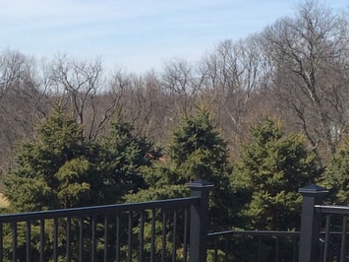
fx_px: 1099
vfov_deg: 13.1
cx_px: -9
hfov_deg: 17.6
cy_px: 340
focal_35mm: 109
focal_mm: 4.15
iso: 32
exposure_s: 1/2564
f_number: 2.2
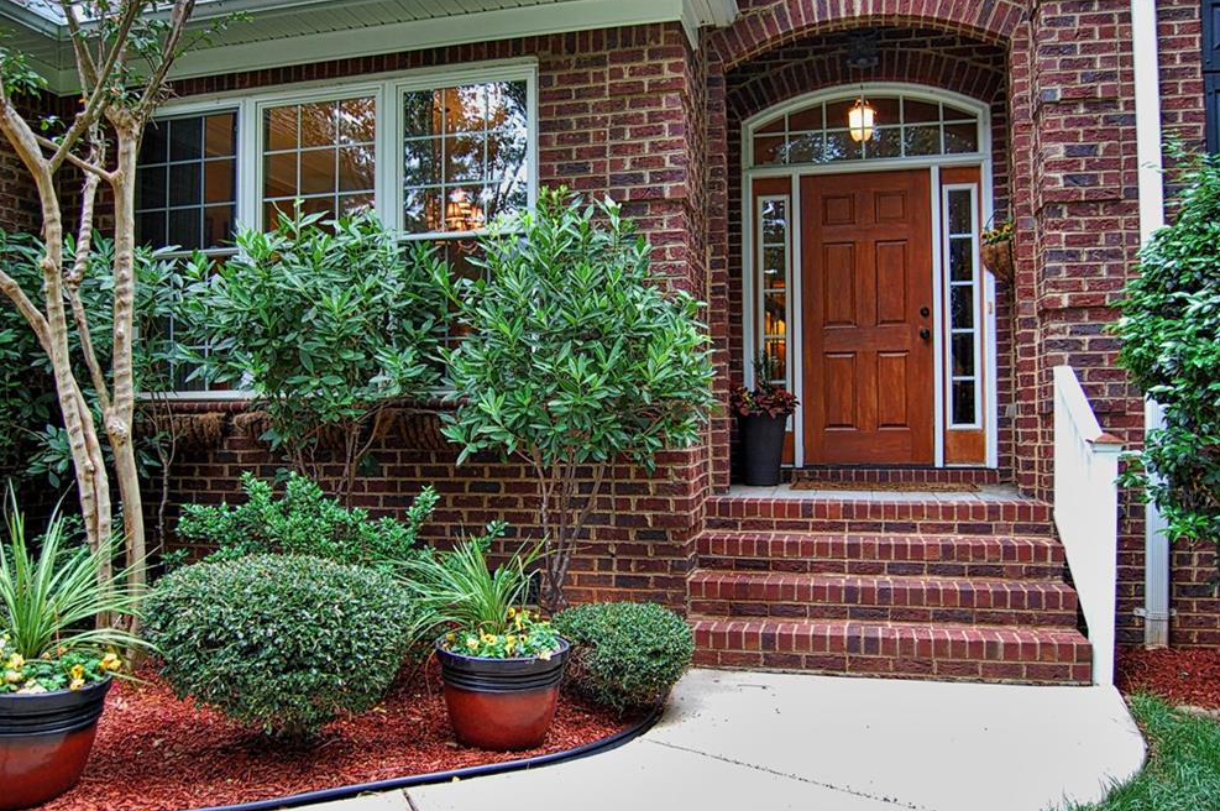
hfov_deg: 65.5
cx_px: 603
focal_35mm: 28
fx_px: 948
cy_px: 412
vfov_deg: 46.3
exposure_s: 1/80
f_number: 4.5
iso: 400
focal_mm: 18
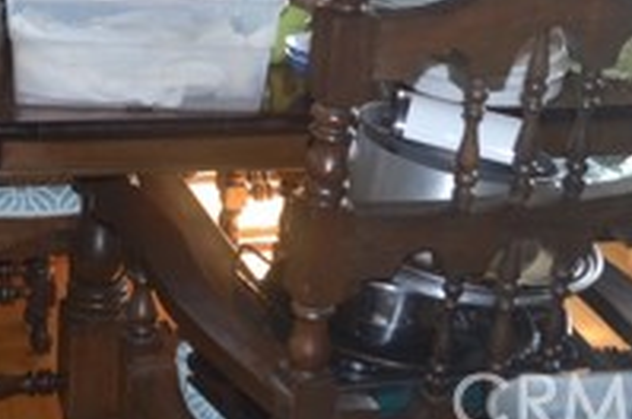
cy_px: -225
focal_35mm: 87
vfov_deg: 14.5
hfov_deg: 22.9
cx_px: 76
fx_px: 1525
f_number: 3.5
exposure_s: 1/125
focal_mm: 18
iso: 280
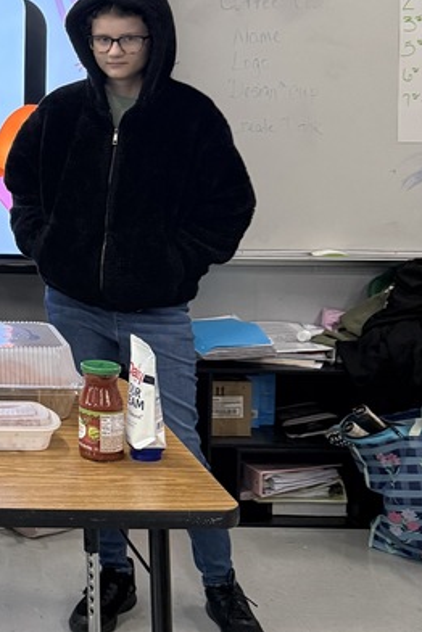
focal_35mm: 65
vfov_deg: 30.1
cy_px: 116
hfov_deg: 18.7
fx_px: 1143
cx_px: -192
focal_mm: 6.76
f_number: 1.78
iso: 320
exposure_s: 1/60
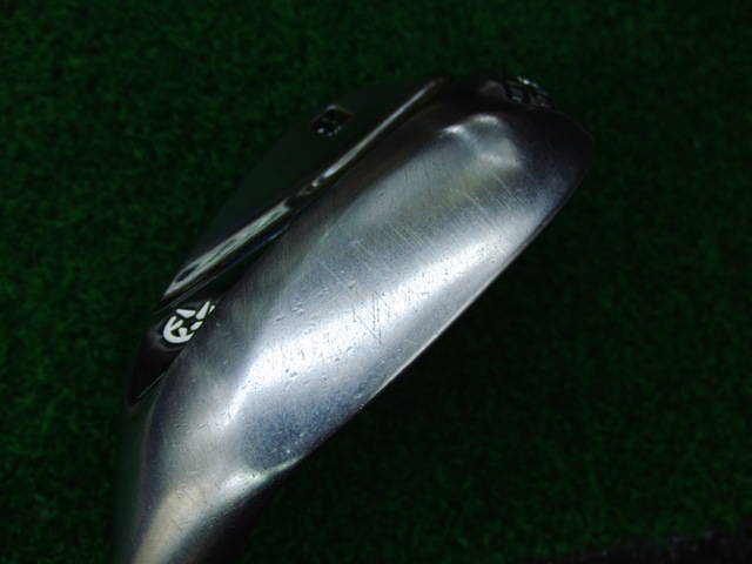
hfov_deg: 50.1
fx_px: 804
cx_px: 376
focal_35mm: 37
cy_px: 282
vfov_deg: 38.7
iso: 160
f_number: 3.6
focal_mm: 6.42
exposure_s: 1/80
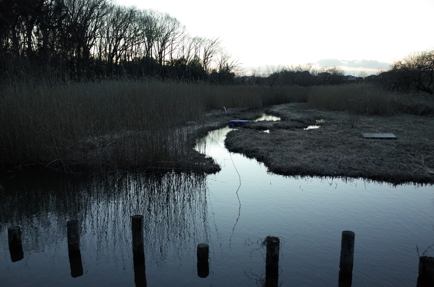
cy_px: 144
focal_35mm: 28
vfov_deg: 46.2
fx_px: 337
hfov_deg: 65.6
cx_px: 217
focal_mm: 18.3
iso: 1000
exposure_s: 1/40
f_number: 2.8
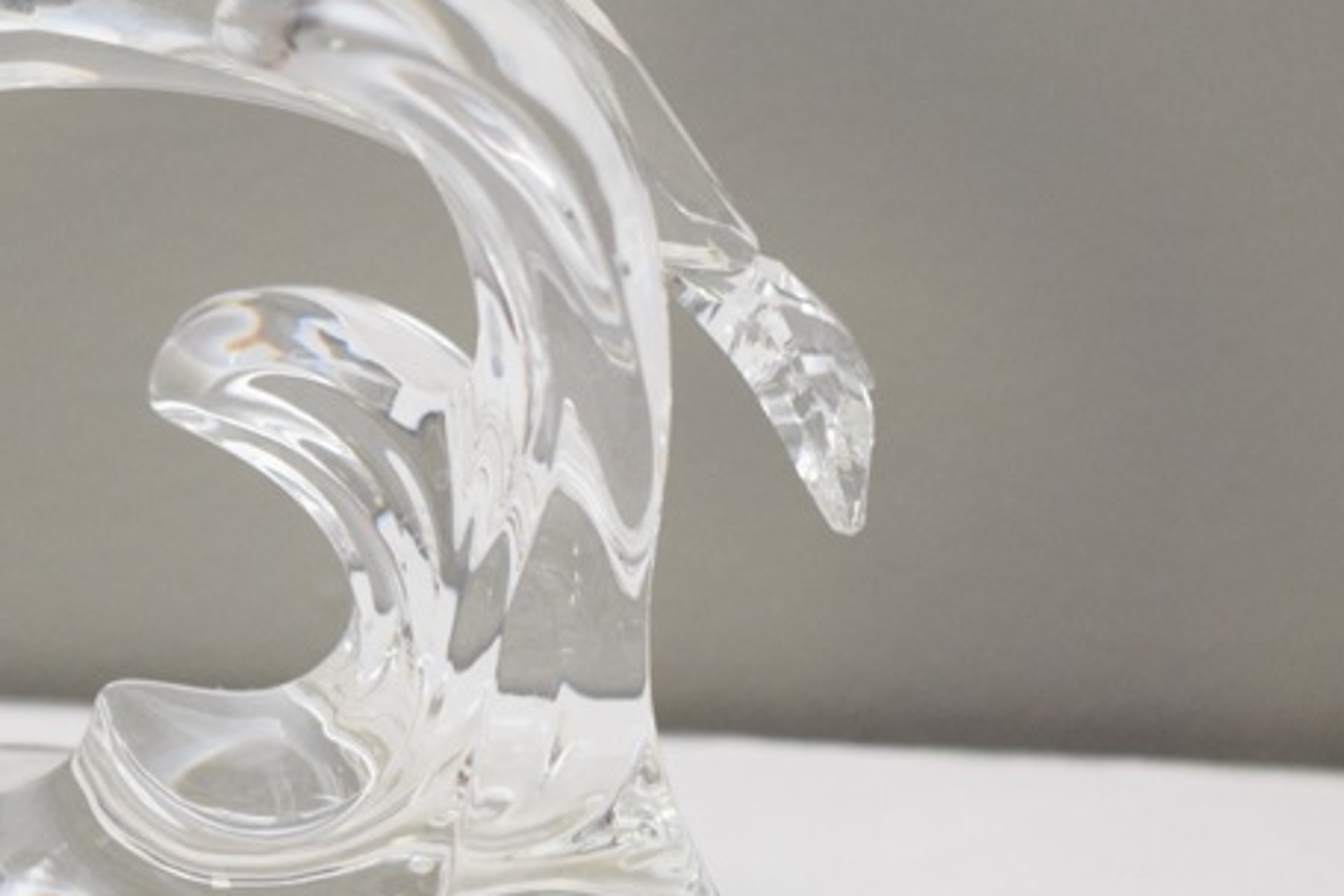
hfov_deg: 11.3
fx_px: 6760
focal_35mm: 181
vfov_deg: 7.6
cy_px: 258
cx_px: 174
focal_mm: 55
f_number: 5.6
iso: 2500
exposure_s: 1/60
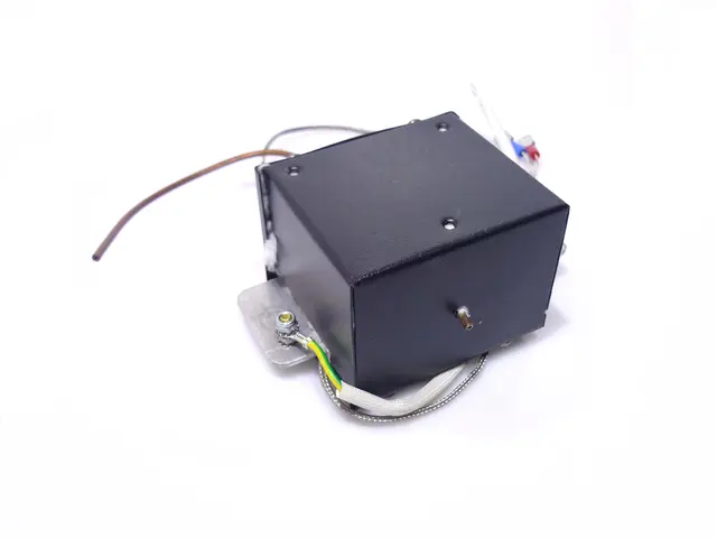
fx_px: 684
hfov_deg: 55.4
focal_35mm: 33
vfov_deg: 42.9
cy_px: 269
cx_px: 358
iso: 80
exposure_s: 1/60
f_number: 2.8
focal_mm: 5.5
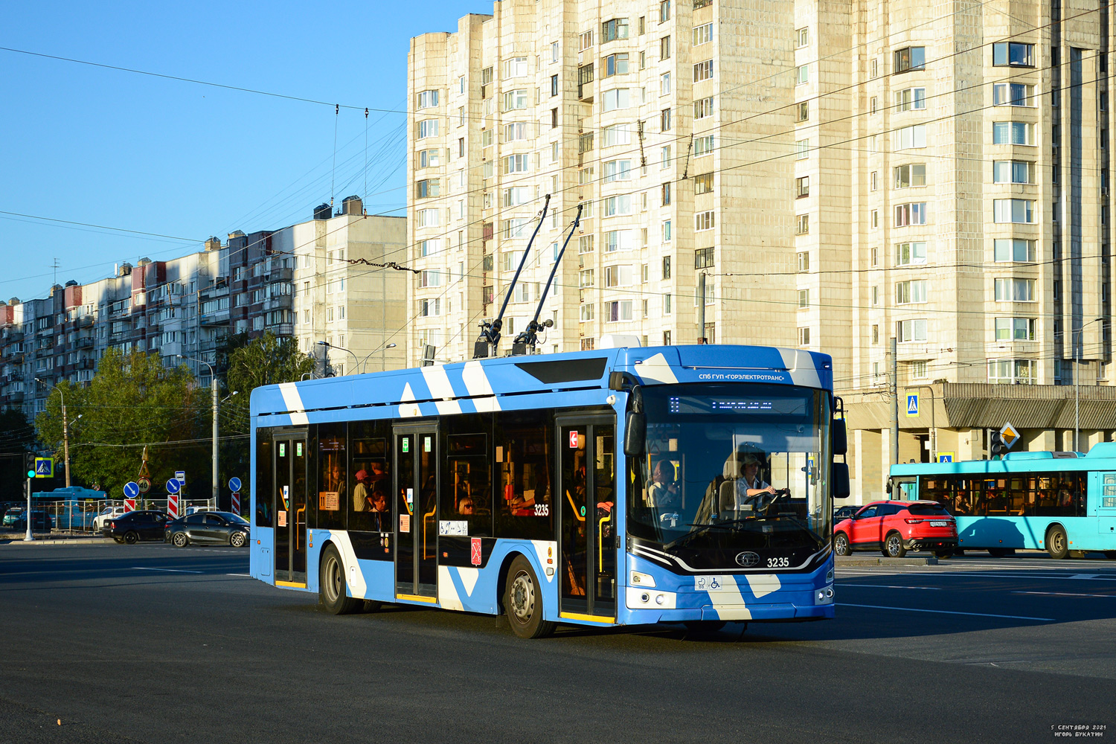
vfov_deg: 20.2
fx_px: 2092
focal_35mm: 68
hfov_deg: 29.9
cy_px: 372
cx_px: 558
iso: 200
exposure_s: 1/640
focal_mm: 45
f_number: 5.6
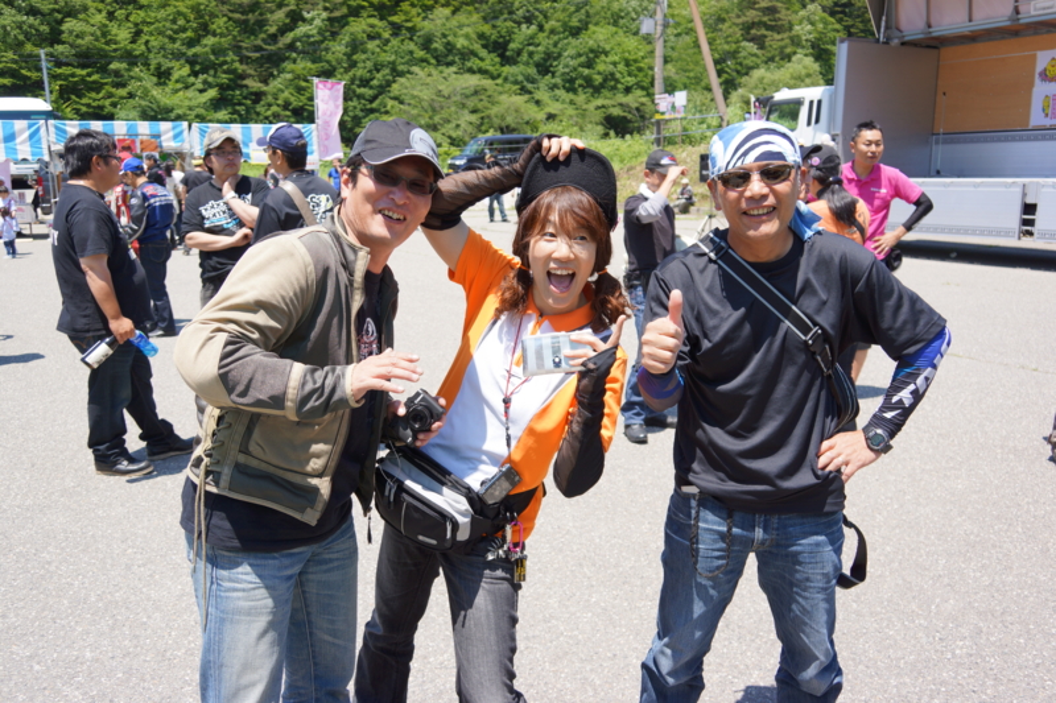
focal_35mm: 31
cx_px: 528
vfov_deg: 42.3
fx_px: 909
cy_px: 352
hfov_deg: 60.3
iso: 100
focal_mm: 21
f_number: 4.5
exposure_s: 1/400
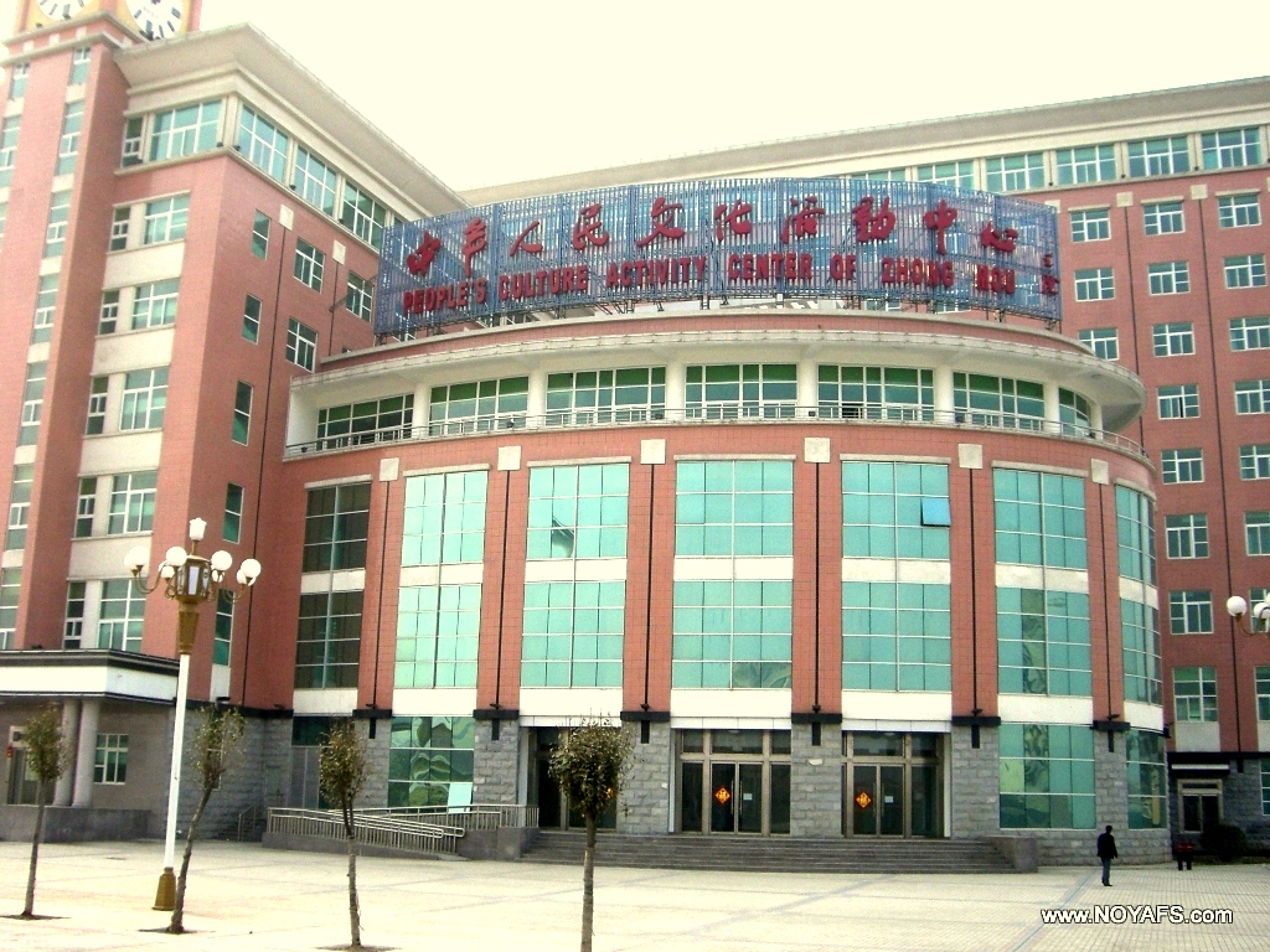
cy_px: 476
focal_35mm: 38
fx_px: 1394
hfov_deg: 49.0
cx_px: 635
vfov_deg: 37.7
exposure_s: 1/250
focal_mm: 6.2
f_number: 4.3
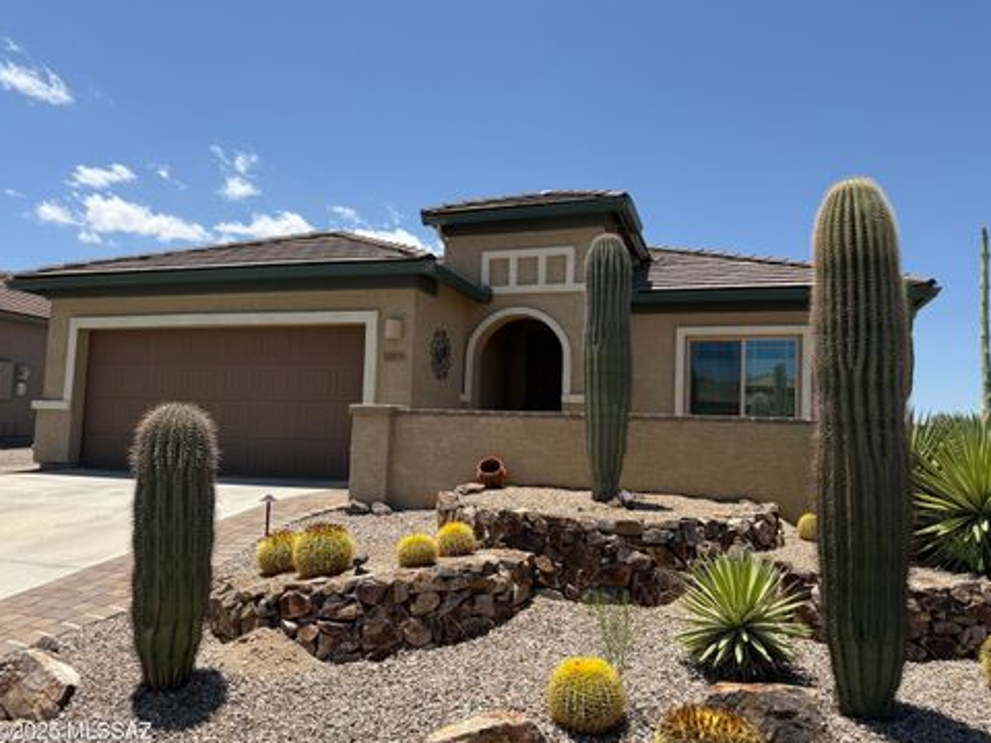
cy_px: 379
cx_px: 510
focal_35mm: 25
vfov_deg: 54.9
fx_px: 716
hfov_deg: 69.4
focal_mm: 6.76
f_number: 1.78
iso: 80
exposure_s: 1/4673
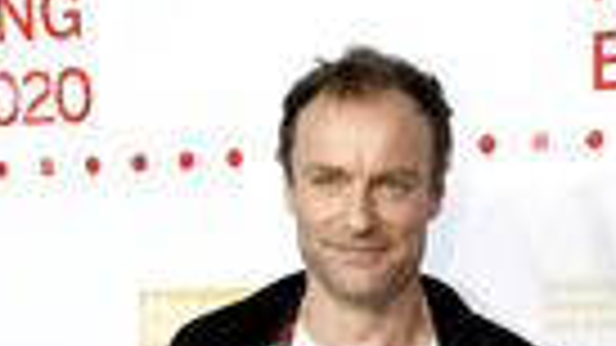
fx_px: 2090
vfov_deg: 8.6
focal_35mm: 128
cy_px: 845
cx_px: 337
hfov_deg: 16.8
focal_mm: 42
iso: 800
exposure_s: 1/500
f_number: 4
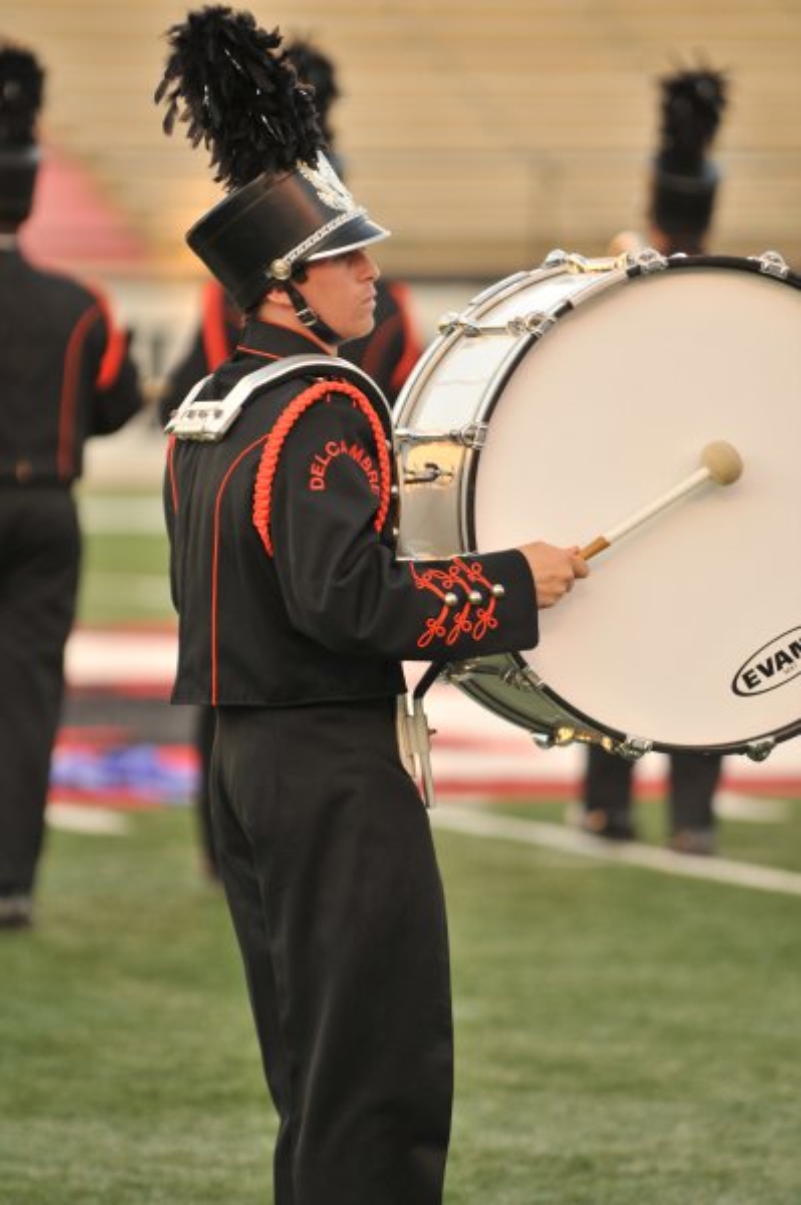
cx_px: 400
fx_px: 10029
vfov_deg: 6.9
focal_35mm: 300
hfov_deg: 4.6
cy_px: 602
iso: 200
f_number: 2.8
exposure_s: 1/400
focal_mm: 200
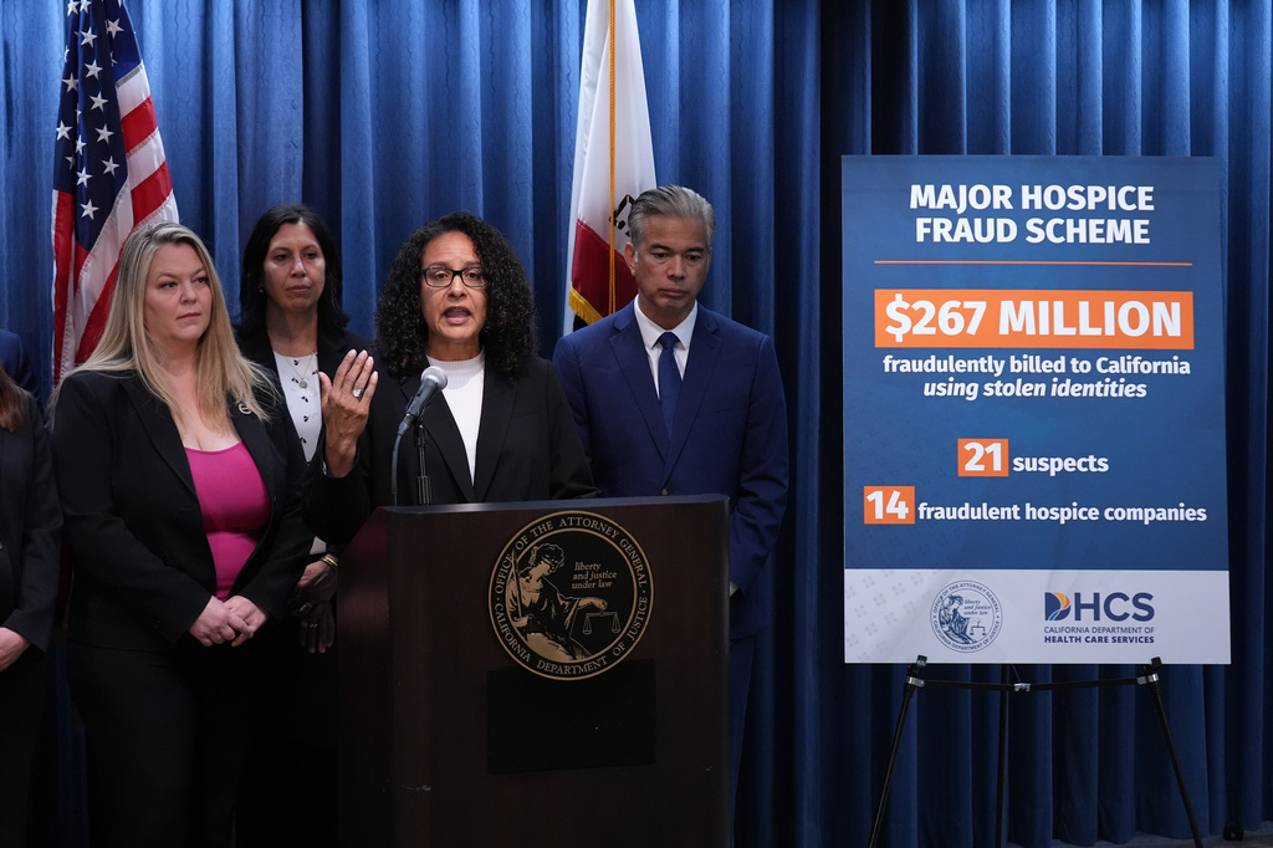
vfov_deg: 16.4
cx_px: 636
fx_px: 2934
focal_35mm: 83
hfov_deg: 24.5
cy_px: 424
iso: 4000
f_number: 4.5
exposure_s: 1/320
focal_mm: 83
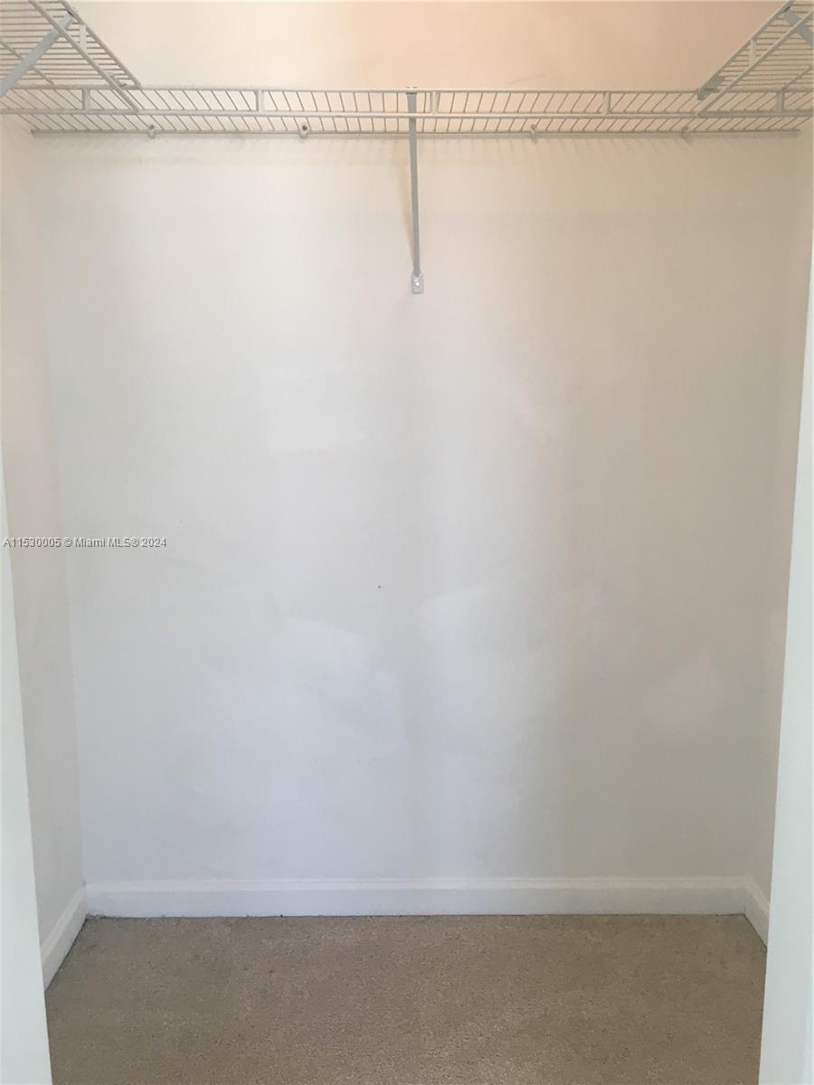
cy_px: 542
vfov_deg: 61.7
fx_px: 909
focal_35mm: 29
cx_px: 407
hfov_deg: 48.2
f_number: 2.2
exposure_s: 1/30
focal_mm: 4.15
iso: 25
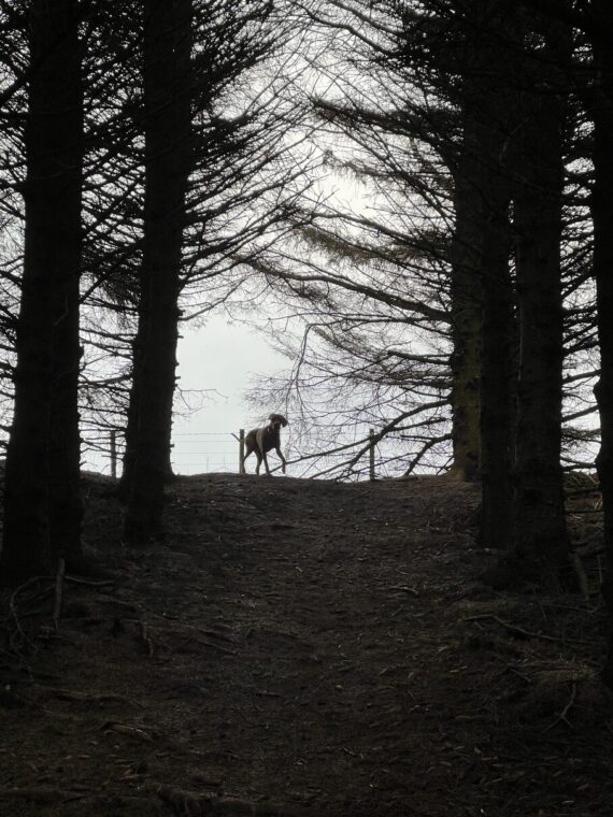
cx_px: 306
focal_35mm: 77
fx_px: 1818
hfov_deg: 19.1
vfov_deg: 25.3
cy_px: 408
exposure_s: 1/122
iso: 50
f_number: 2.8
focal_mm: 9
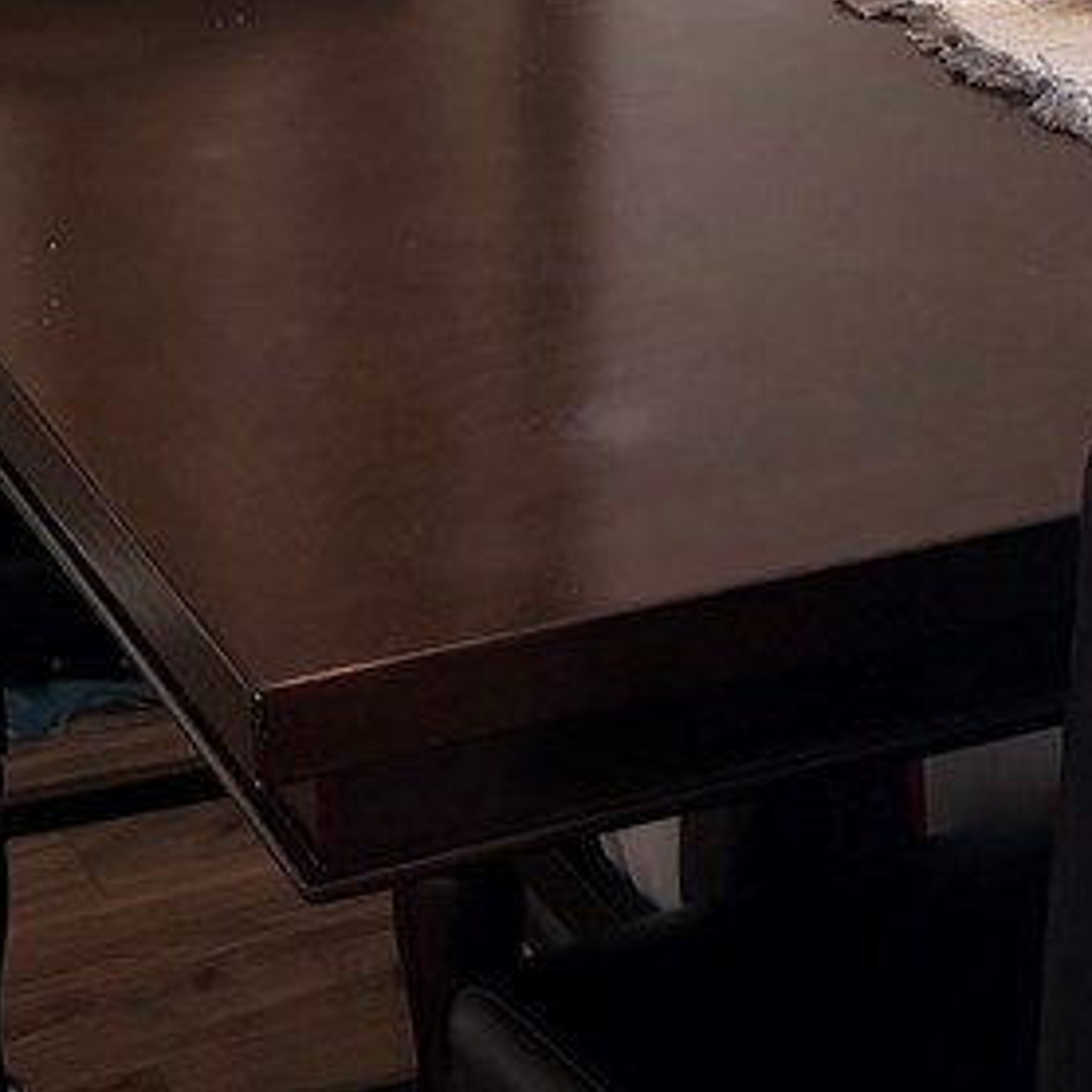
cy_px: -318
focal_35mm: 122
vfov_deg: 13.8
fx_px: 4354
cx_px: 483
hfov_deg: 14.3
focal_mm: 6.76
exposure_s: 1/211
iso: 125
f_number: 1.78
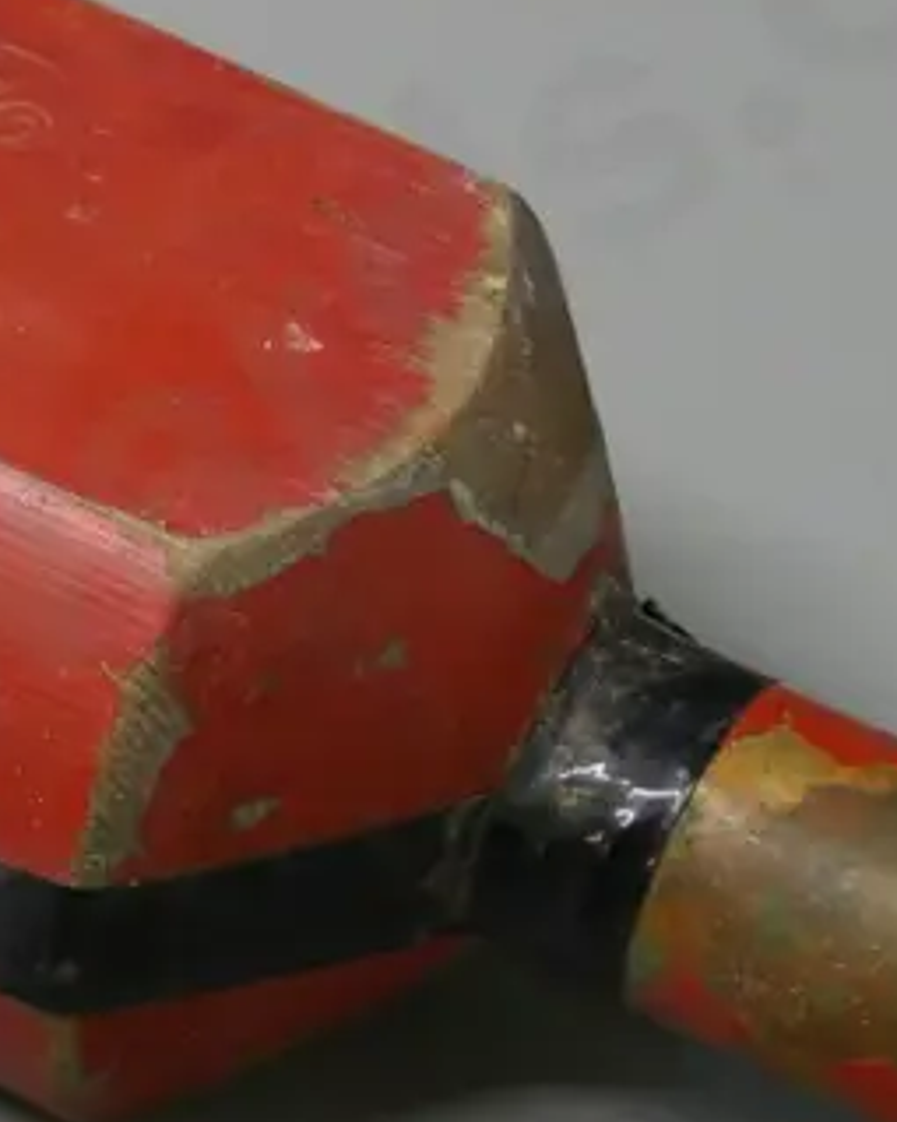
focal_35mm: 138
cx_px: 42
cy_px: 577
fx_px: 4582
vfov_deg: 14.0
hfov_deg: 11.1
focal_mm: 22
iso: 3200
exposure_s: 1/200
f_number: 5
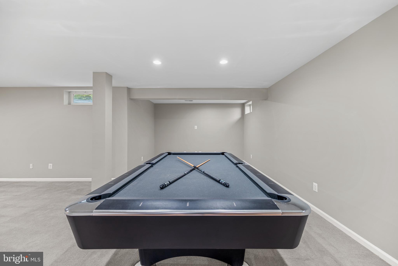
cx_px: 199
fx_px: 155
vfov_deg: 81.3
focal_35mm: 14
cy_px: 133
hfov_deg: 104.2
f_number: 4
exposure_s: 1/3
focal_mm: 14
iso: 100
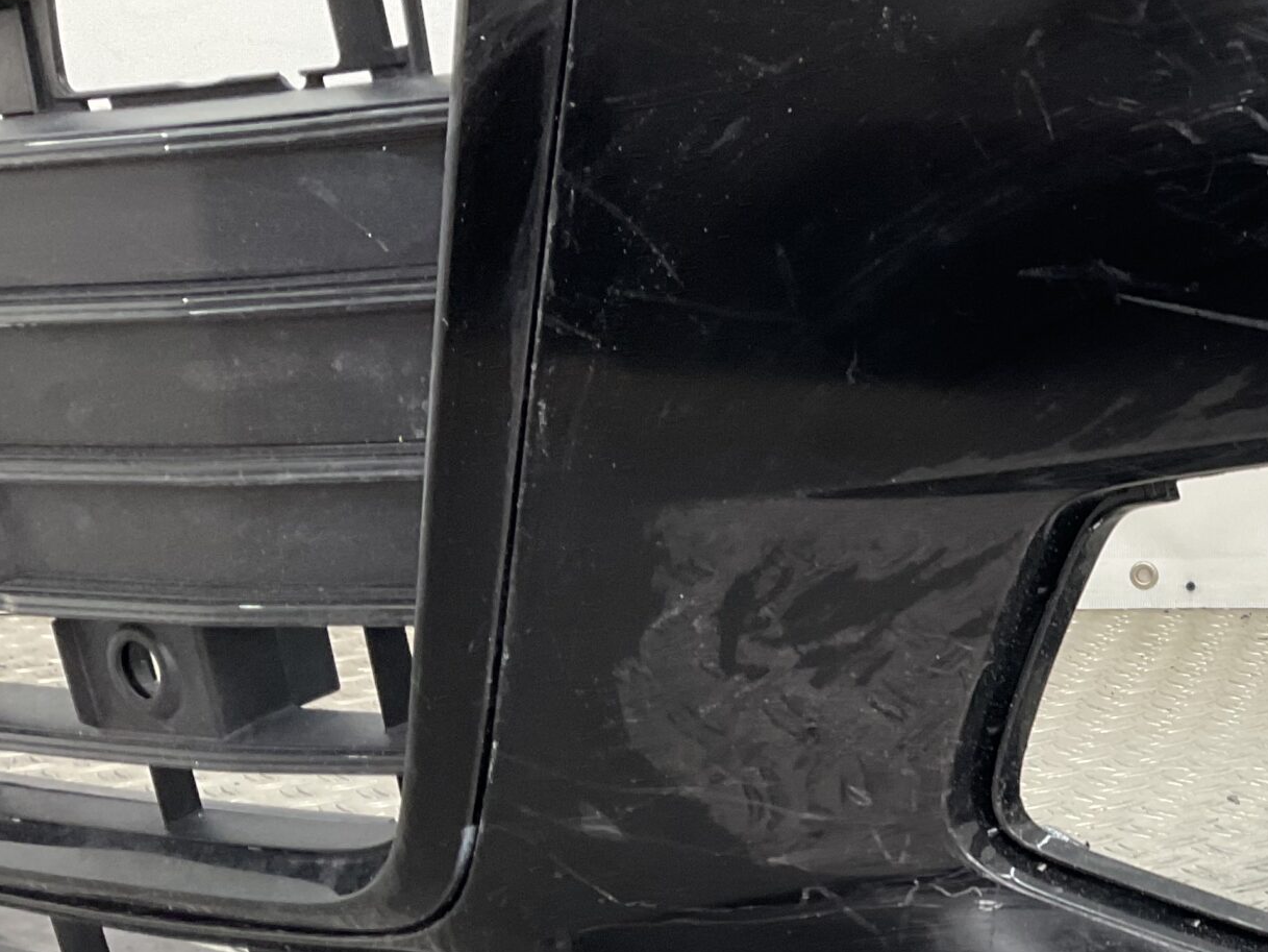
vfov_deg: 23.5
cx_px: 1333
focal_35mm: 61
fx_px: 2235
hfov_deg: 29.2
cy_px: 825
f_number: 1.8
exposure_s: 1/100
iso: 40
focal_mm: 3
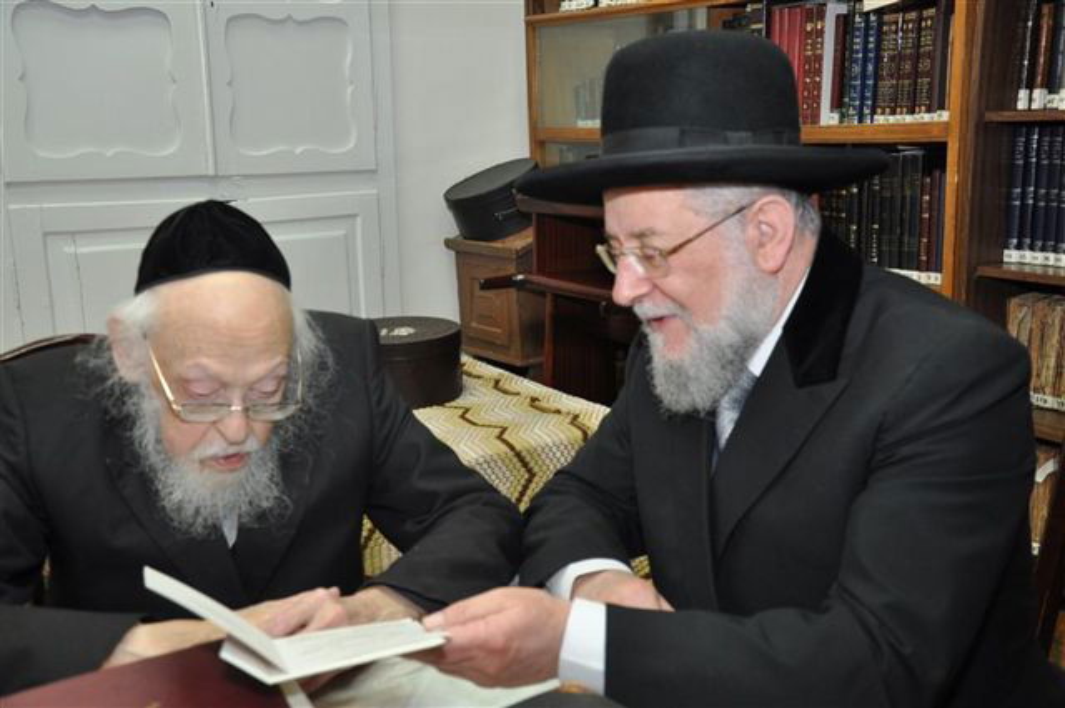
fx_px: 1152
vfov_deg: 34.1
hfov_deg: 49.6
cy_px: 354
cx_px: 532
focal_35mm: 39
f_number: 5
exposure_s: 1/60
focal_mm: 26
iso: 640
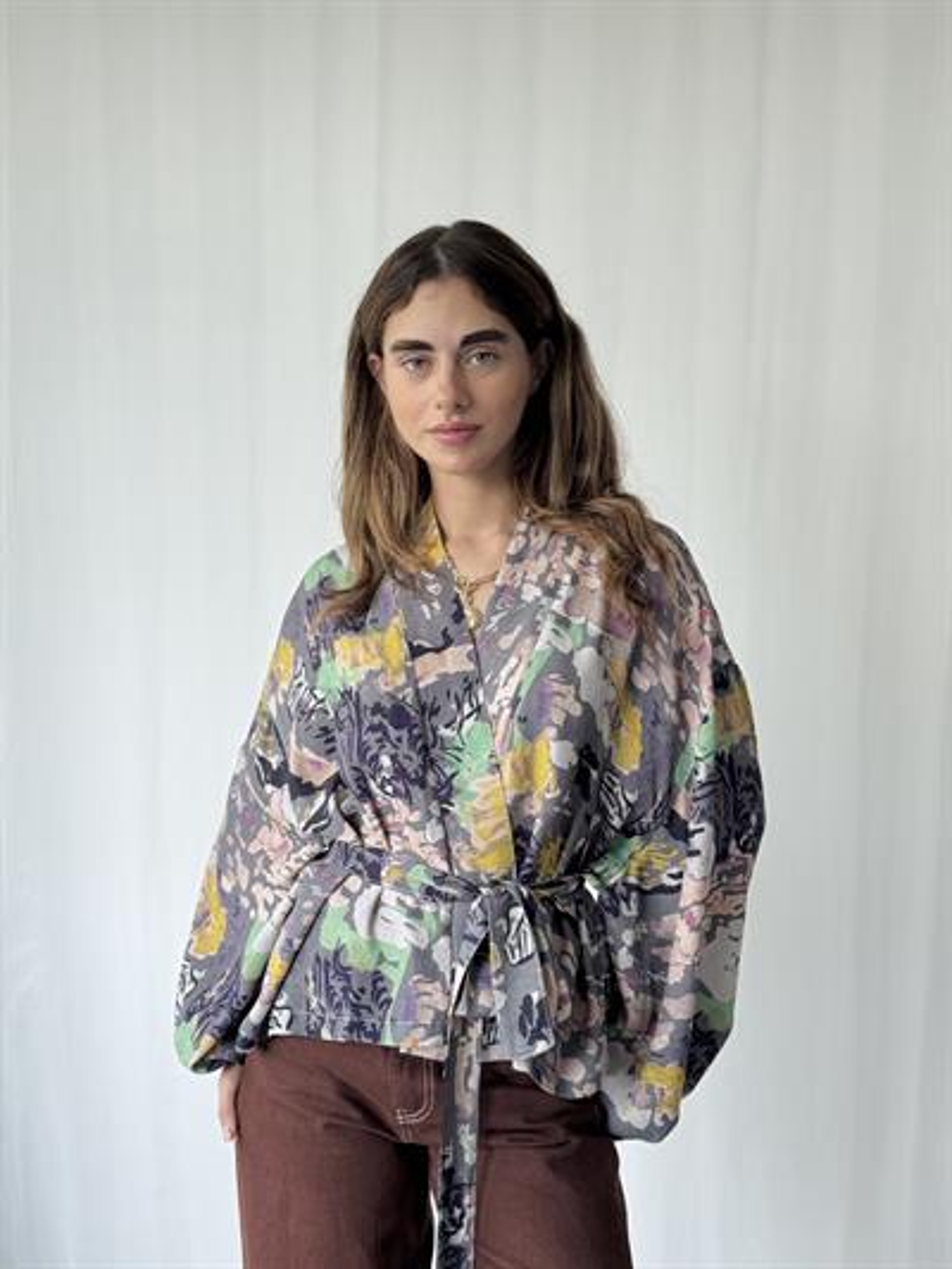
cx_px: 476
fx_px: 1759
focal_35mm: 48
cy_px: 634
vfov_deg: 39.6
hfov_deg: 30.3
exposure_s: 1/235
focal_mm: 6.76
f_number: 1.78
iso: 64
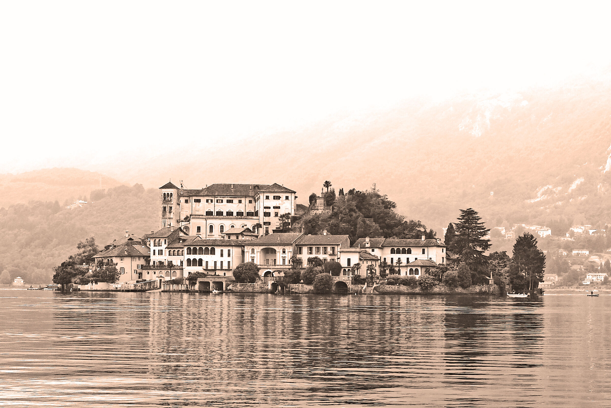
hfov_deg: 53.1
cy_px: 204
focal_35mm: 36
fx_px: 611
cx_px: 306
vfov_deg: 36.9
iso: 200
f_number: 5.6
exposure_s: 1/350
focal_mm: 24
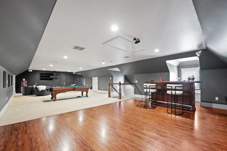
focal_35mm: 15
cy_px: 81
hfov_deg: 100.2
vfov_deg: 77.3
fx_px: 95
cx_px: 121
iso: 200
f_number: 9
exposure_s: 3
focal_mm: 14
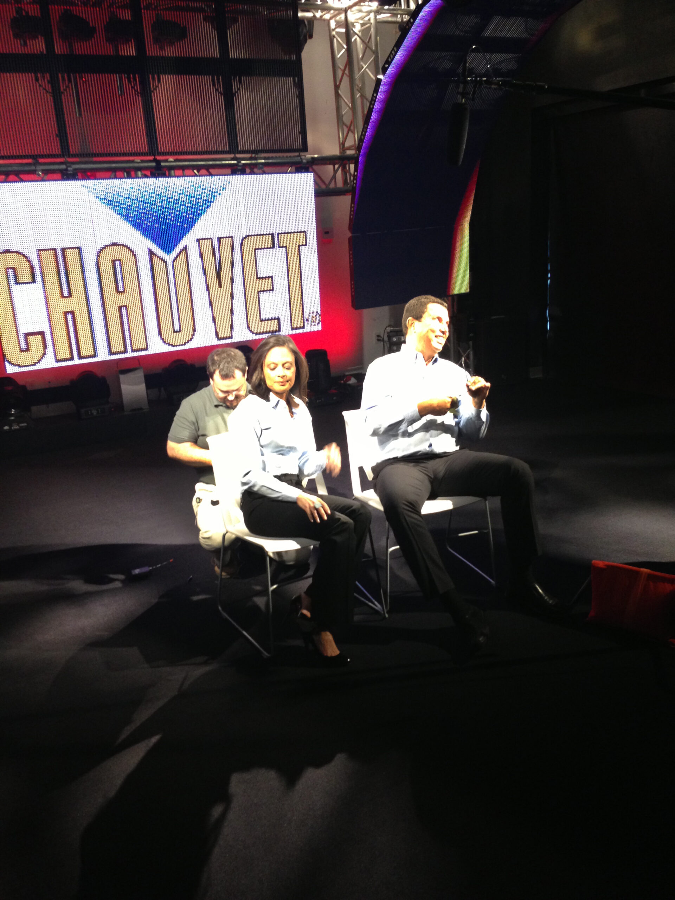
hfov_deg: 42.9
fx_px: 858
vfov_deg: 55.4
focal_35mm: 33
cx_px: 338
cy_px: 450
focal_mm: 4.13
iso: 200
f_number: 2.4
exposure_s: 1/20
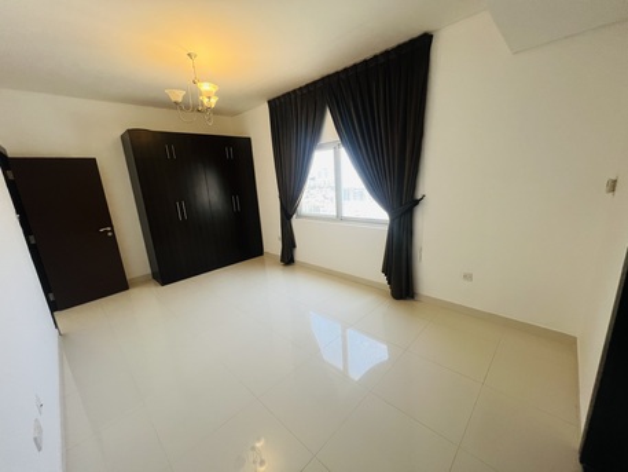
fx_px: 236
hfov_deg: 106.2
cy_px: 236
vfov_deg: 89.9
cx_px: 314
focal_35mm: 13
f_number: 1.8
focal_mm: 1.57
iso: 200
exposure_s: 1/100
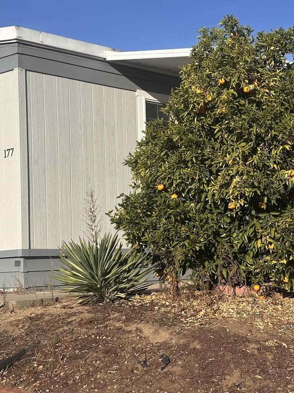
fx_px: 861
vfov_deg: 25.7
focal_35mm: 76
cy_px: 201
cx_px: 256
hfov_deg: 19.1
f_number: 1.78
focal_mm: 6.86
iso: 64
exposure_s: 1/5263
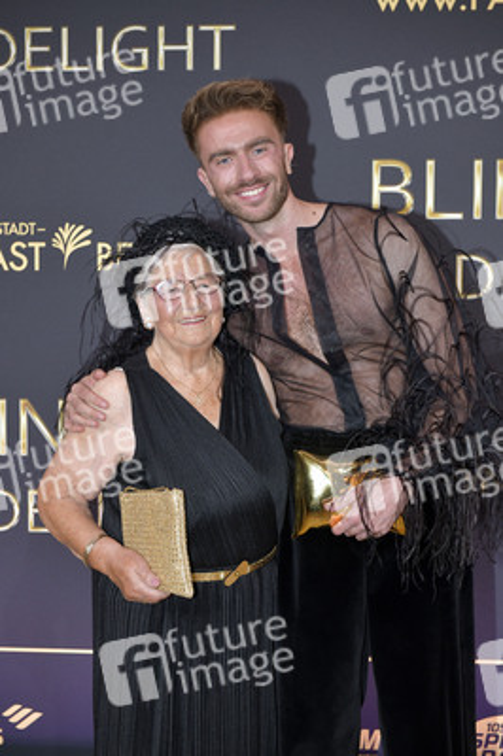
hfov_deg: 21.9
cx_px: 252
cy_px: 378
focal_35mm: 62
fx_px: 1302
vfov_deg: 32.4
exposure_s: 1/200
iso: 1250
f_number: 5.6
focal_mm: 62
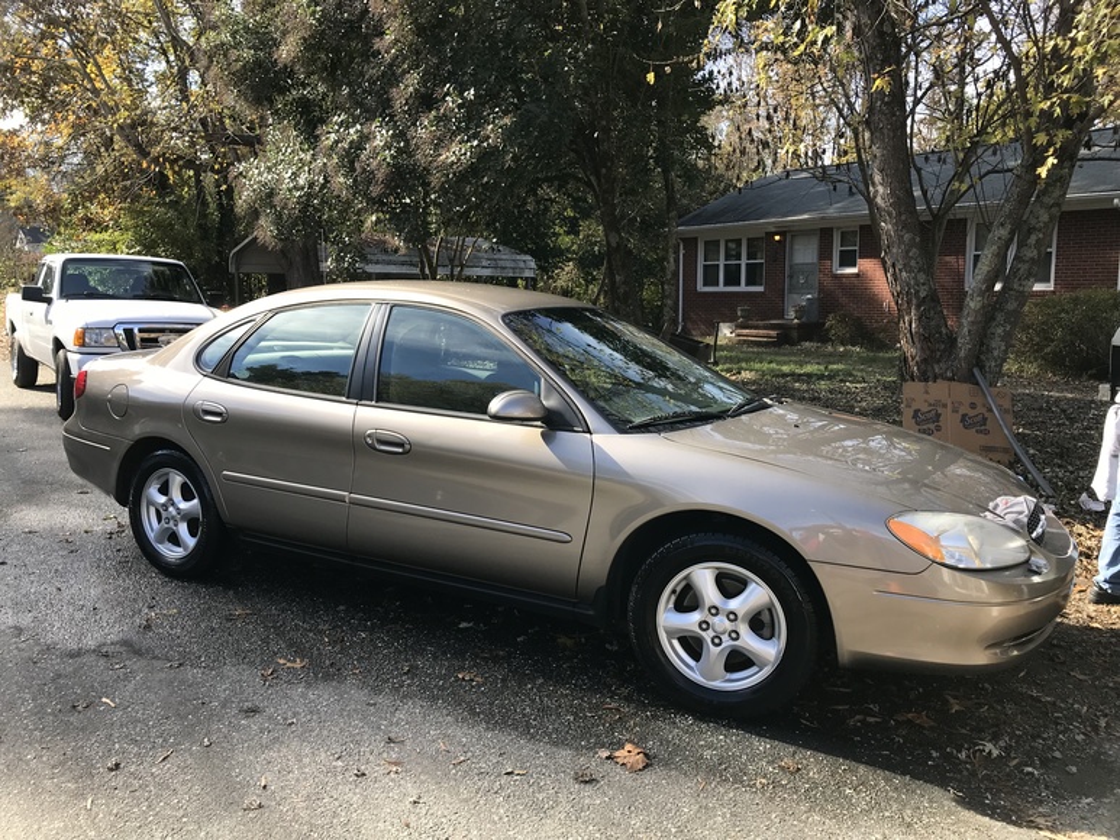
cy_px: 420
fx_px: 906
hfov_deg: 63.4
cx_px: 560
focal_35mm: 28
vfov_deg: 49.8
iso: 20
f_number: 1.8
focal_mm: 3.99
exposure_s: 1/456
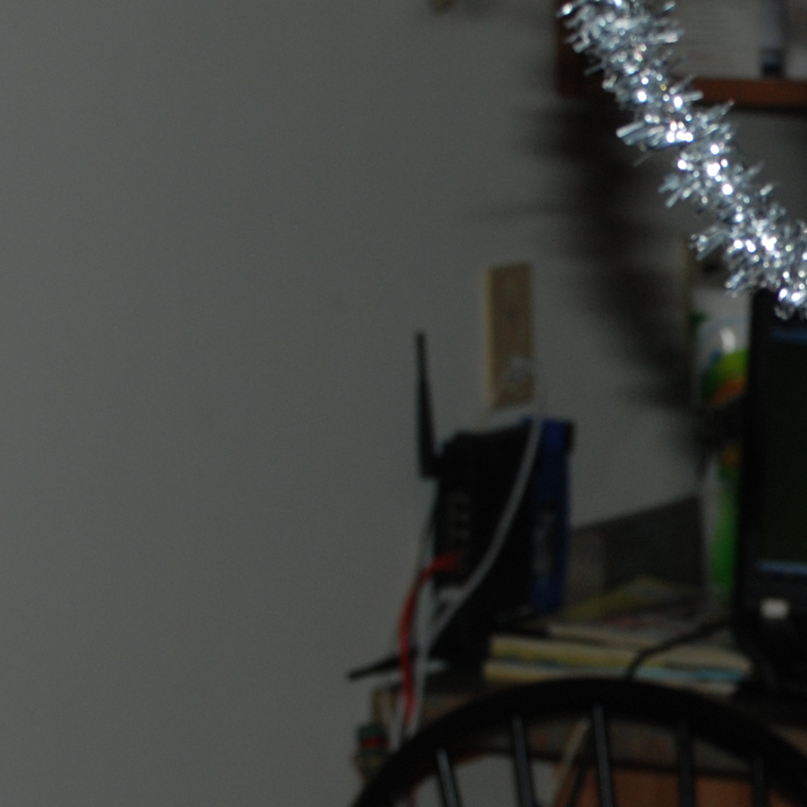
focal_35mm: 165
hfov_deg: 10.5
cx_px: 946
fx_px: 4341
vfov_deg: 10.6
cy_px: 623
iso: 200
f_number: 5.6
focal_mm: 35
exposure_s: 1/60
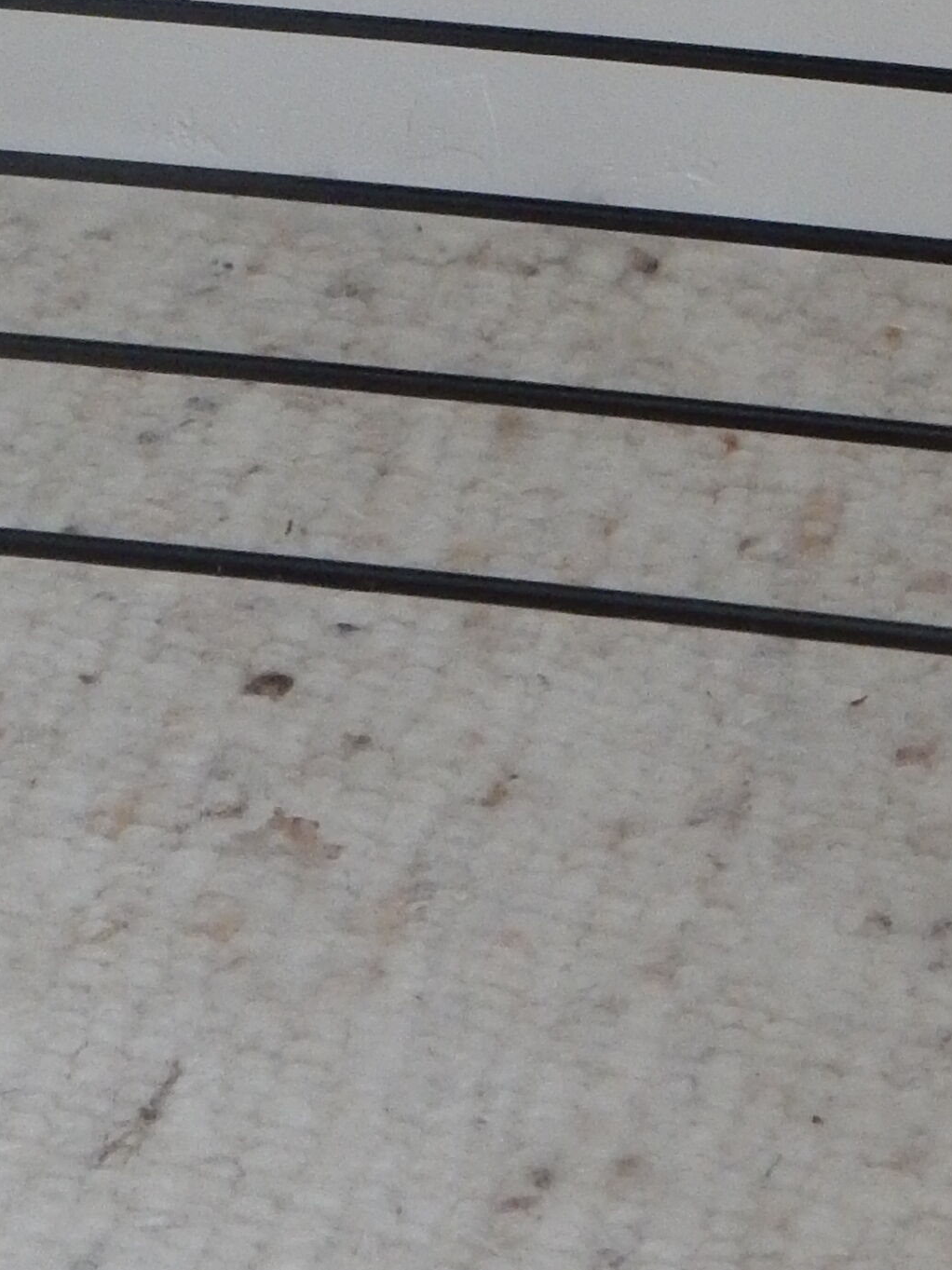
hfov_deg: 5.2
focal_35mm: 284
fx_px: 10416
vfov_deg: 6.9
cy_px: -676
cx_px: -287
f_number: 5
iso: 400
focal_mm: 14.9
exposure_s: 1/25
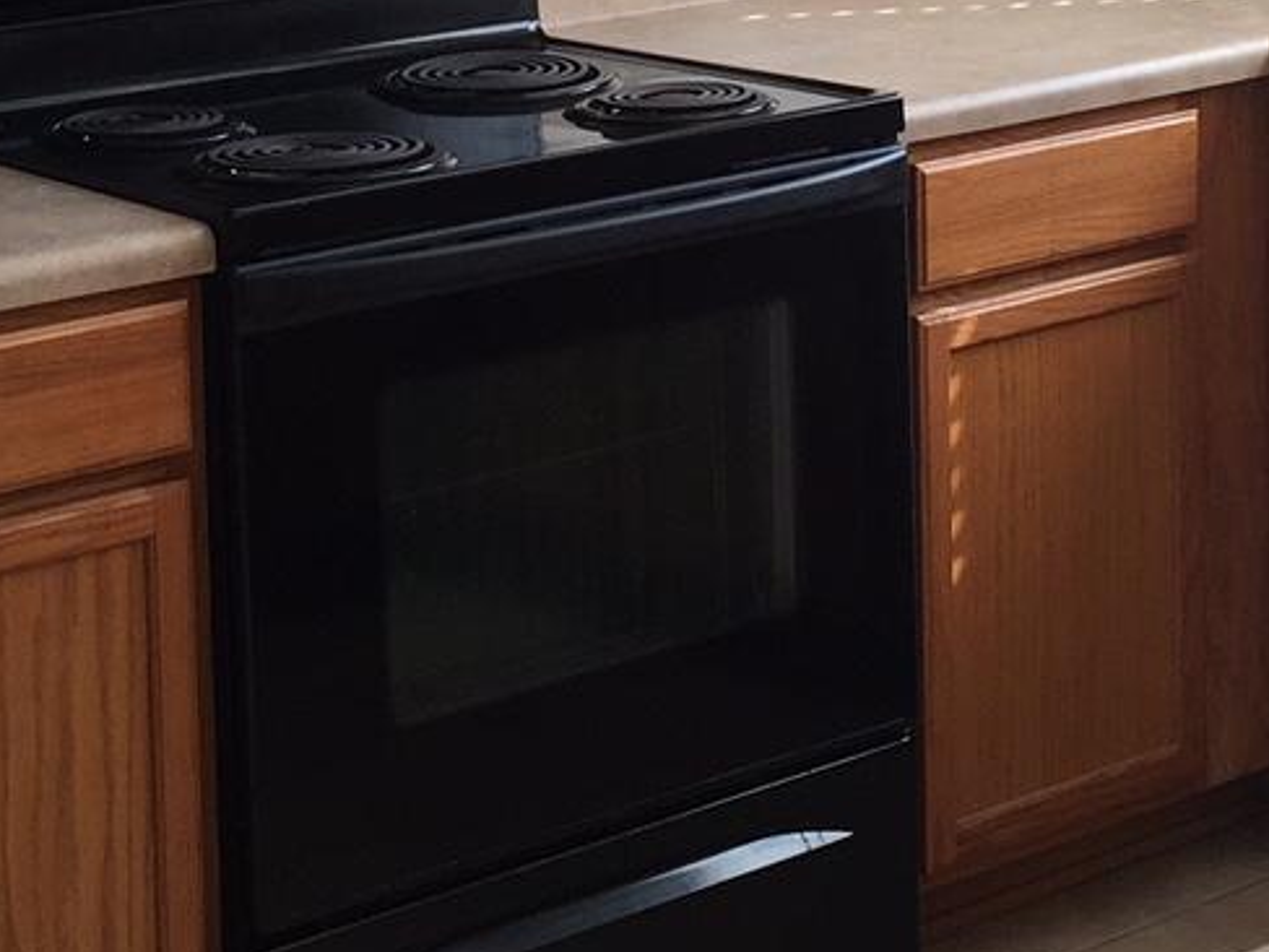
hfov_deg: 20.2
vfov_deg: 14.8
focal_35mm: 97
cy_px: -146
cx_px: 645
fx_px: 3556
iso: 32
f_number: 2.2
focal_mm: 4.15
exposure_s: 1/60
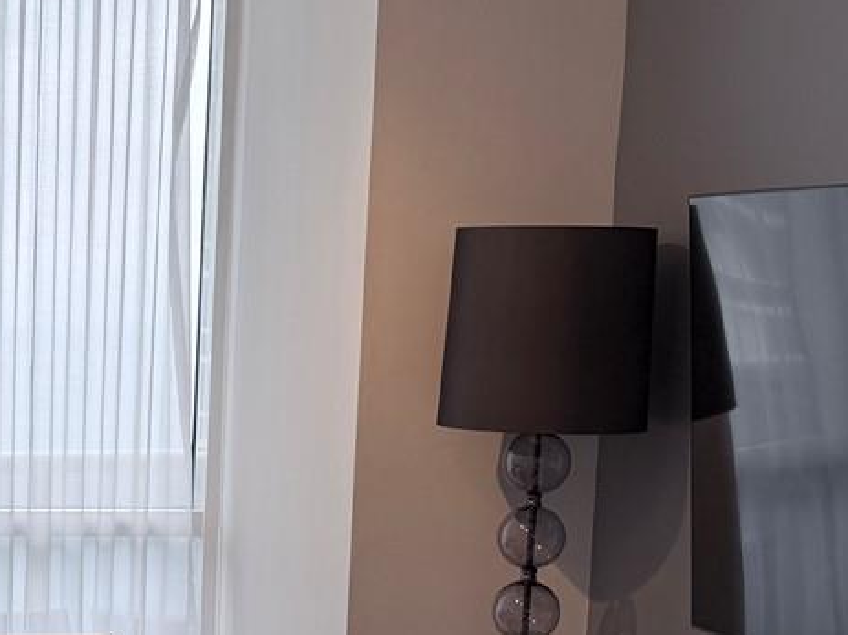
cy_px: 630
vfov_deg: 17.4
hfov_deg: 21.7
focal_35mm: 83
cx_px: -198
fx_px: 2033
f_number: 1.78
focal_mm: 6.76
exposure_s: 1/161
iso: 64
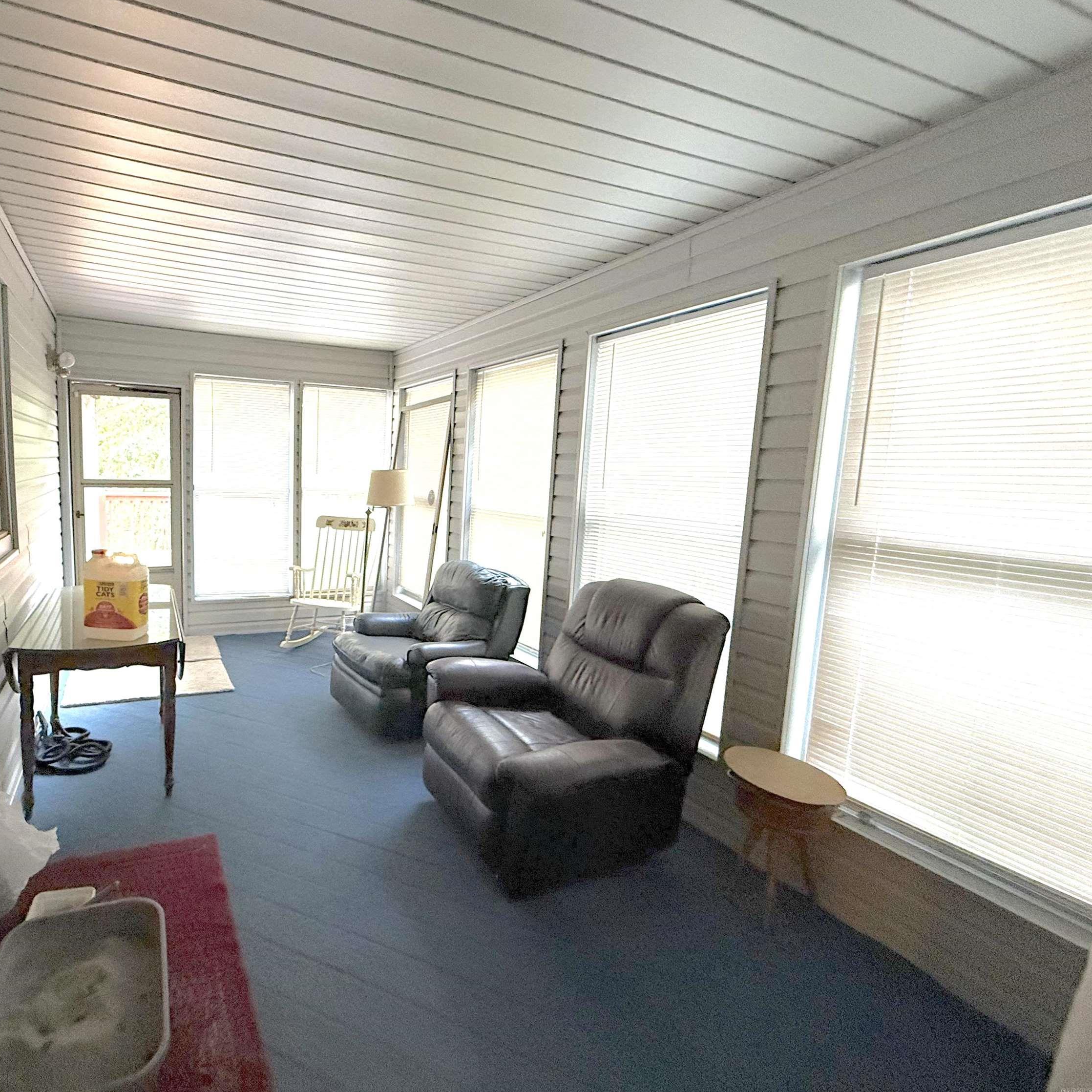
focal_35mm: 17
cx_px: 360
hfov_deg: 81.0
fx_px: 607
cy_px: 535
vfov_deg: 84.0
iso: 320
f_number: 2.2
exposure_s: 1/60
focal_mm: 2.22
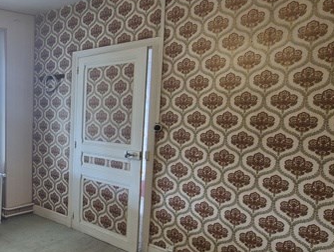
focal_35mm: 31
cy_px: 141
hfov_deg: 44.2
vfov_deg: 45.4
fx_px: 299
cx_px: -36
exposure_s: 1/50
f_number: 2.2
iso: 400
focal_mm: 2.2
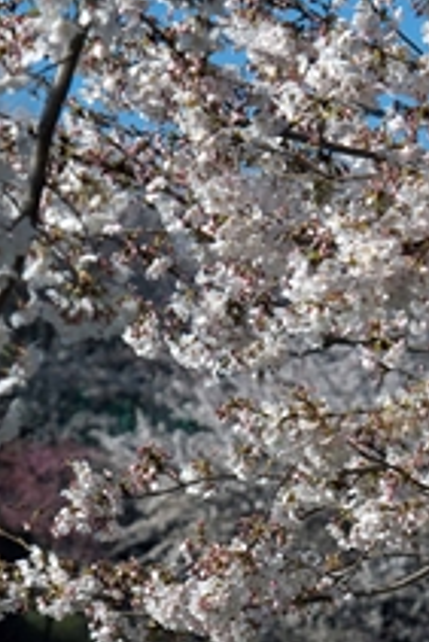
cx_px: 347
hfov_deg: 5.3
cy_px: 490
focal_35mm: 261
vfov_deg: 7.9
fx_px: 4657
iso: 400
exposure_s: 1/1000
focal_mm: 92
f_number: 8
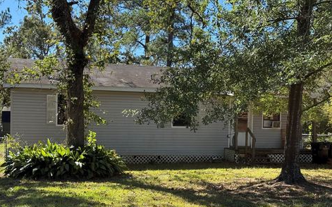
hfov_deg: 37.5
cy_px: 131
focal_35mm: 54
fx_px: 488
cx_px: 163
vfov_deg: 23.9
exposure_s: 1/1513
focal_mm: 6.76
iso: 100
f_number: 1.78
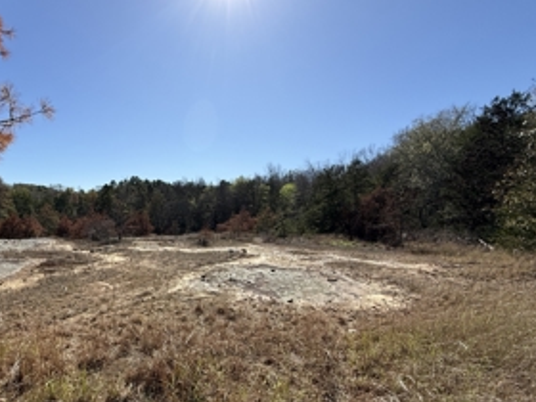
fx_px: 310
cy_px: 245
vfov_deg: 65.2
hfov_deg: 79.3
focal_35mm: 20
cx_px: 182
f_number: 2.2
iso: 50
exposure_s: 1/2410
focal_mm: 2.22
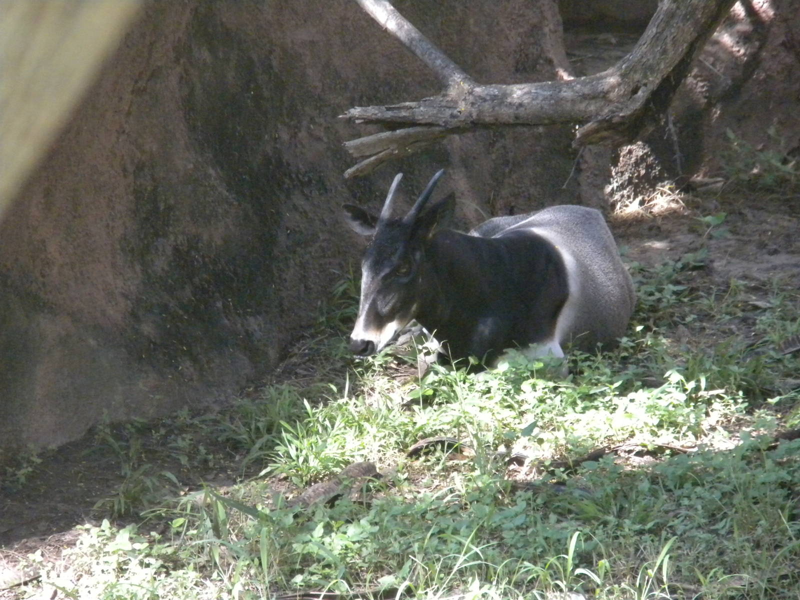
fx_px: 6009
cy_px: 300
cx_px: 400
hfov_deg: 7.6
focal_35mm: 260
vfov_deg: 5.7
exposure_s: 1/182
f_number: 5.3
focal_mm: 46.2
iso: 800
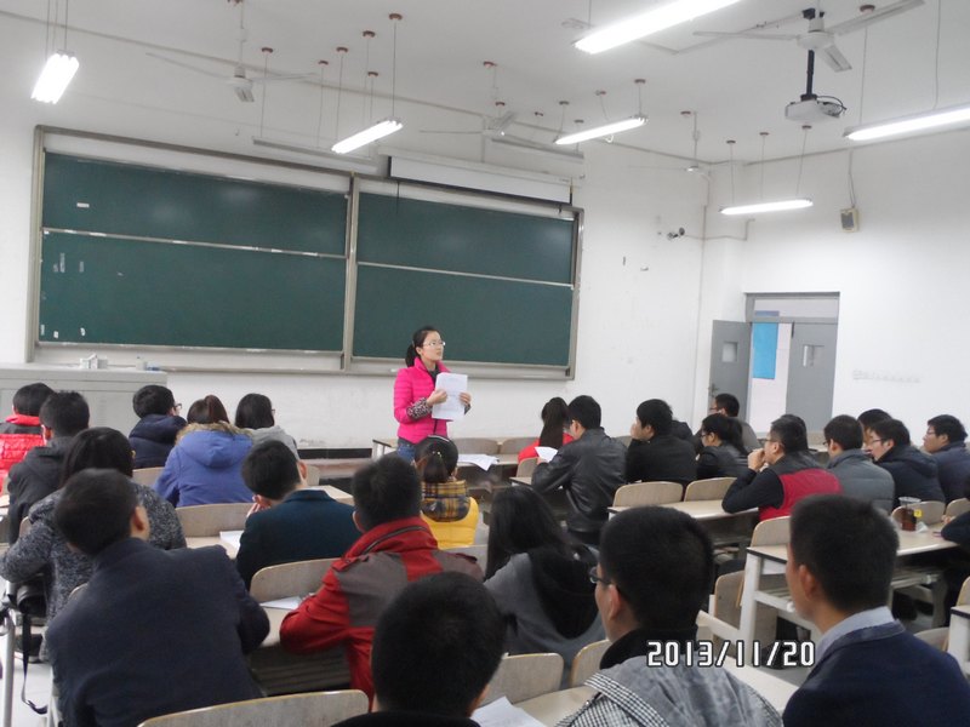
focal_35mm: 32
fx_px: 897
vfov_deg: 44.2
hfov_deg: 56.8
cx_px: 485
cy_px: 364
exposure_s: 1/20
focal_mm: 5.3
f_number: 3.4
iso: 400
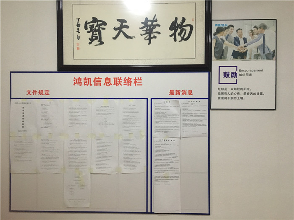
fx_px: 246
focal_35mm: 29
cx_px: 147
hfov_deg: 61.7
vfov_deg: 48.2
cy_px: 110
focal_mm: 4.15
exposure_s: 1/25
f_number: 2.2
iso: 200
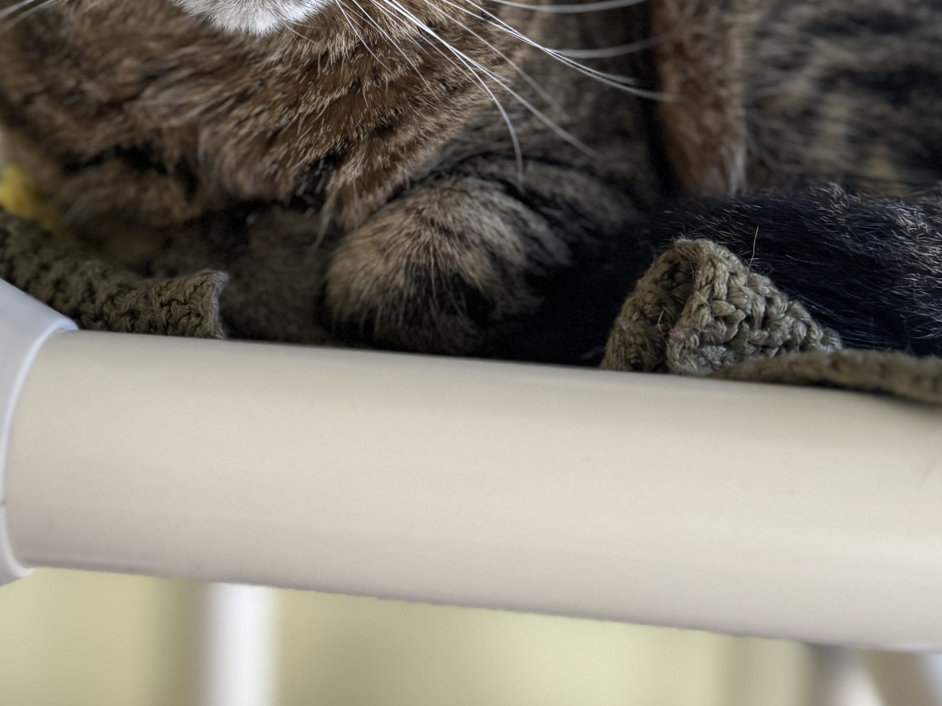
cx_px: 351
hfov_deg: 37.3
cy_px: 217
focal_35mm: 51
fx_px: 1388
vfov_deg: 28.3
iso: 250
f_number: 1.78
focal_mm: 6.76
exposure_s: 1/60
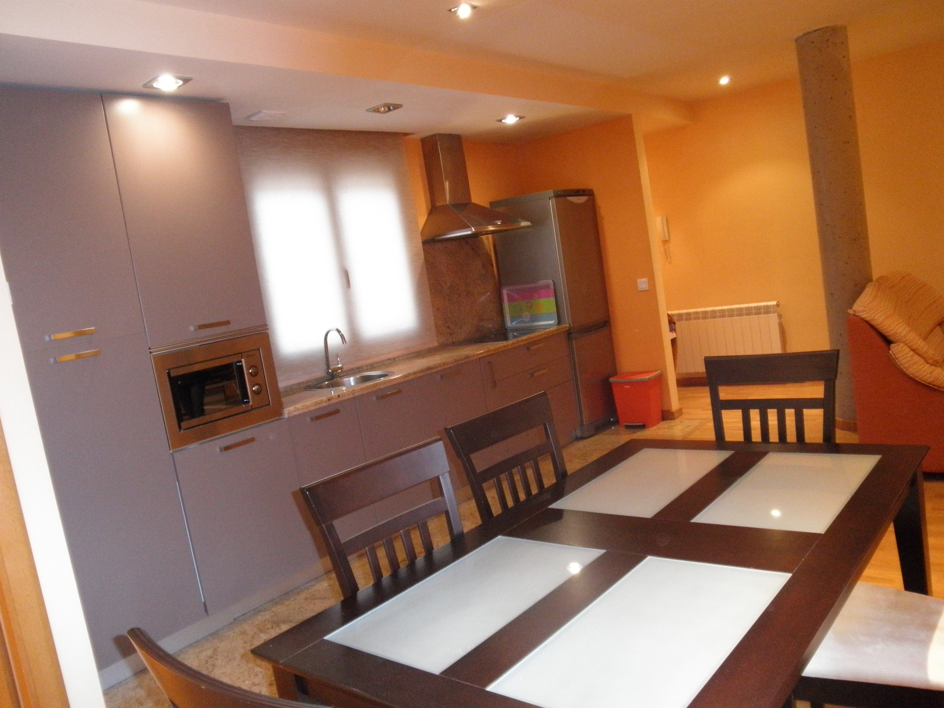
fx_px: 764
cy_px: 354
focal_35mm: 28
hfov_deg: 63.4
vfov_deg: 49.7
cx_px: 472
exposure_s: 1/30
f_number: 3
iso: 500
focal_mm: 5
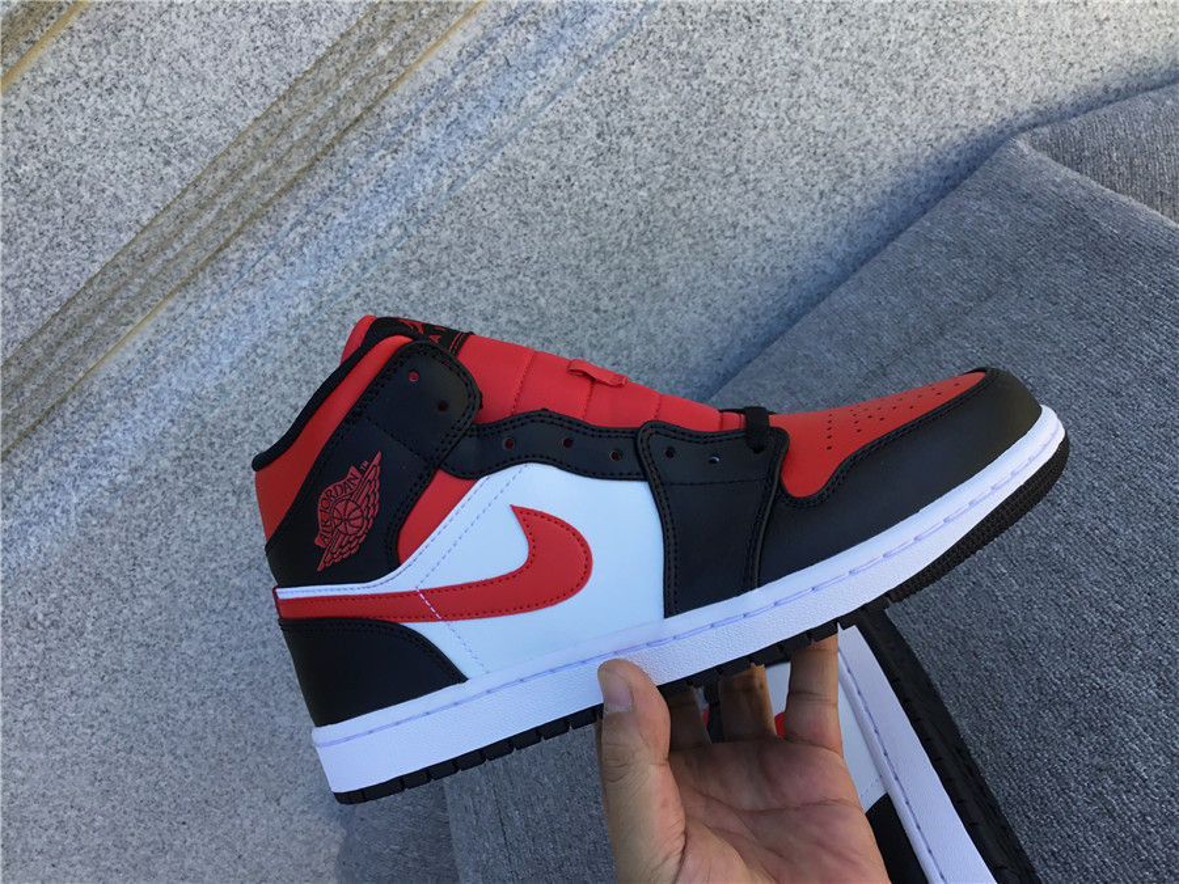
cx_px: 590
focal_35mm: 31
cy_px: 442
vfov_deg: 45.4
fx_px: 1056
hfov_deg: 58.4
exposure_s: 1/218
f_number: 2.4
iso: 25
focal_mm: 3.3
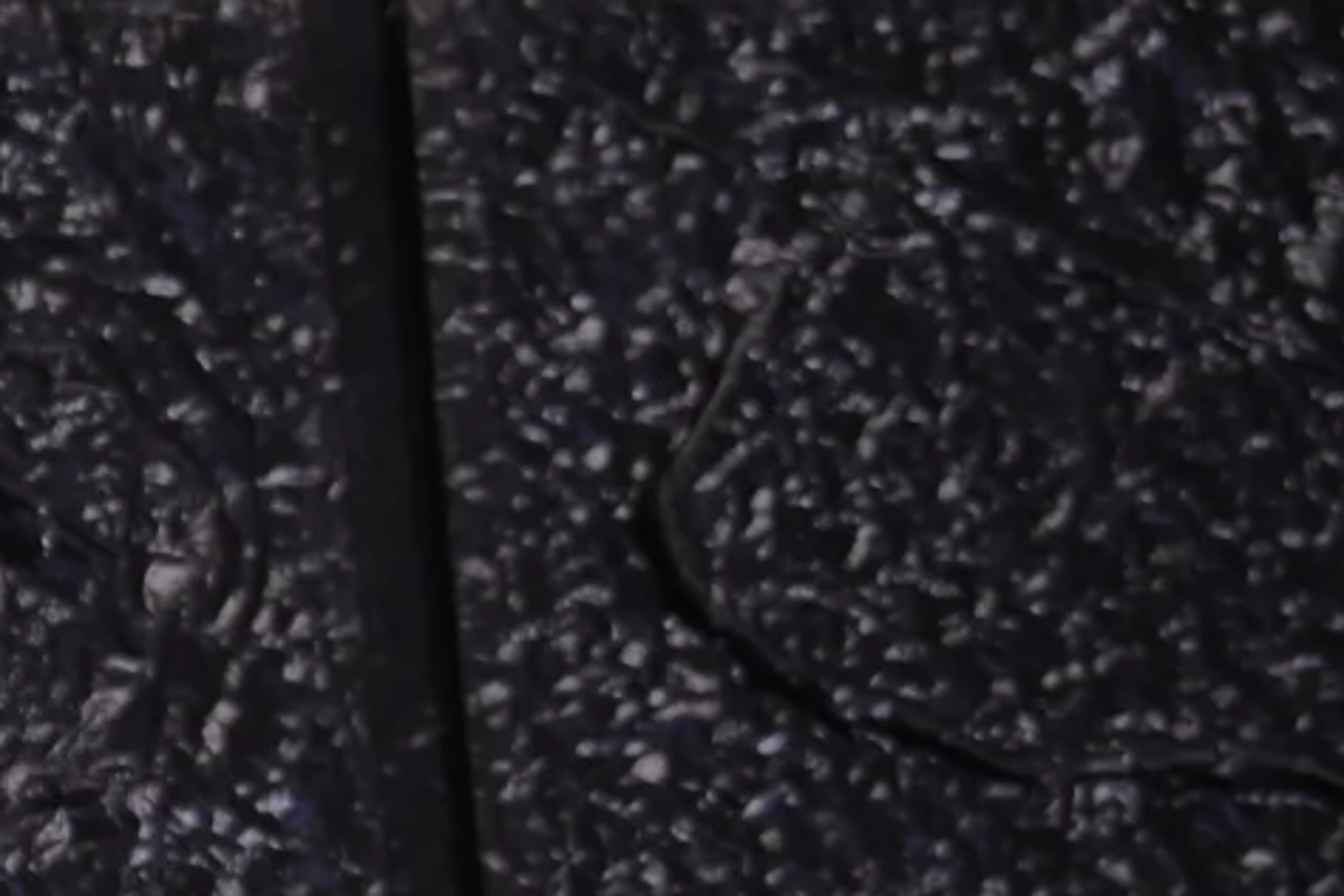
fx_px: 6048
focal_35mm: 162
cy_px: 1442
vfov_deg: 8.3
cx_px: -1761
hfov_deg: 10.9
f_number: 4
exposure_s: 1/200
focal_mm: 30
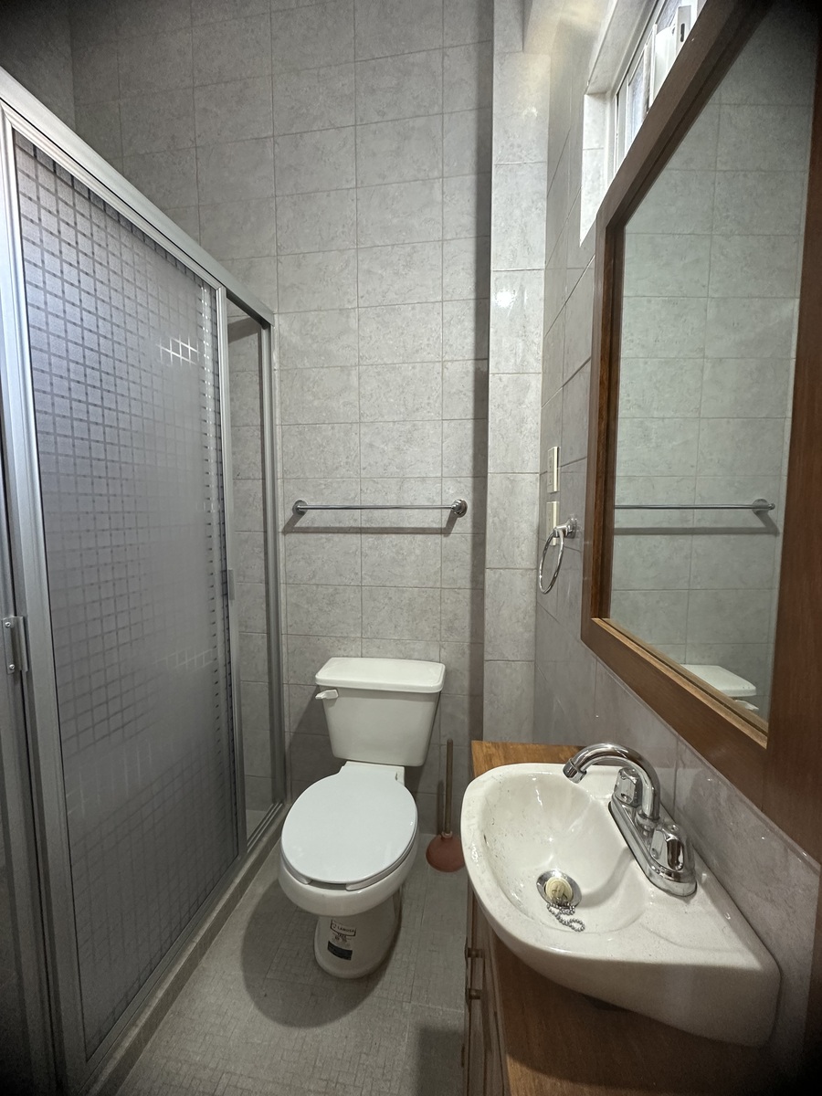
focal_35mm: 14
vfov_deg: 102.1
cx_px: 411
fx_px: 443
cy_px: 548
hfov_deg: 85.7
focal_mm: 2.22
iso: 320
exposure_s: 1/60
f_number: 2.2
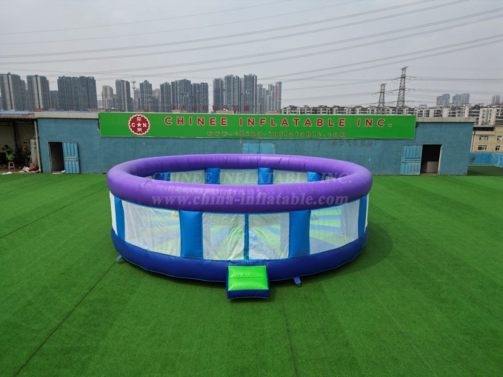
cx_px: 252
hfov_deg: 71.6
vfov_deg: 56.8
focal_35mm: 24
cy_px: 188
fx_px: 349
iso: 100
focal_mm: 6.72
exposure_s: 1/4000
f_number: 1.7
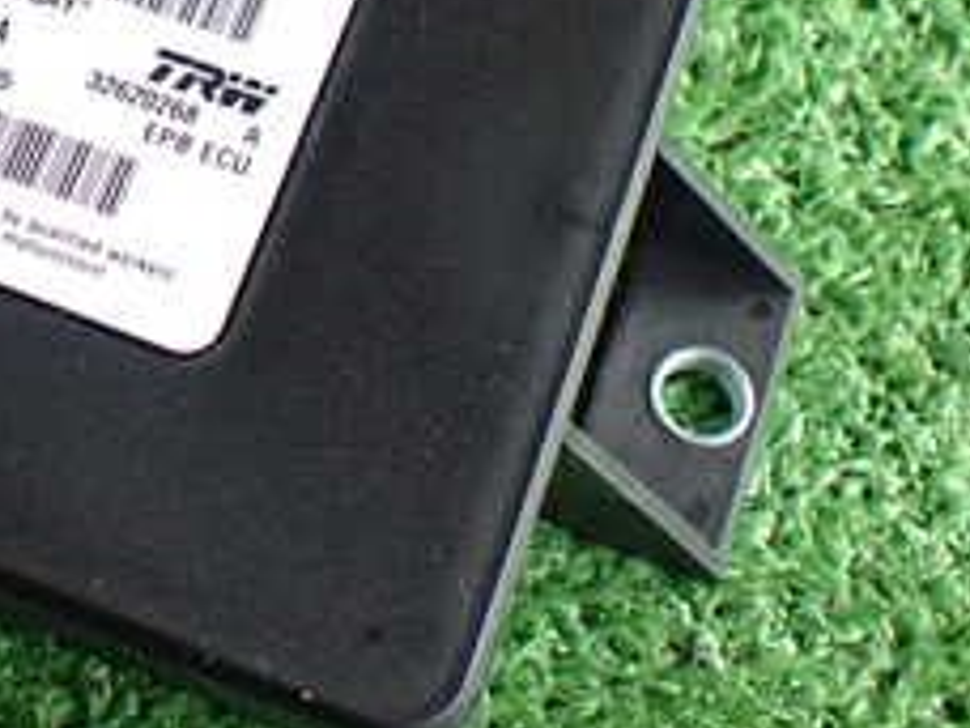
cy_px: 4
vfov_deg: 18.2
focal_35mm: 79
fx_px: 2214
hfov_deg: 23.5
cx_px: -34
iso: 640
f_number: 2.3
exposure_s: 1/125
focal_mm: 5.4
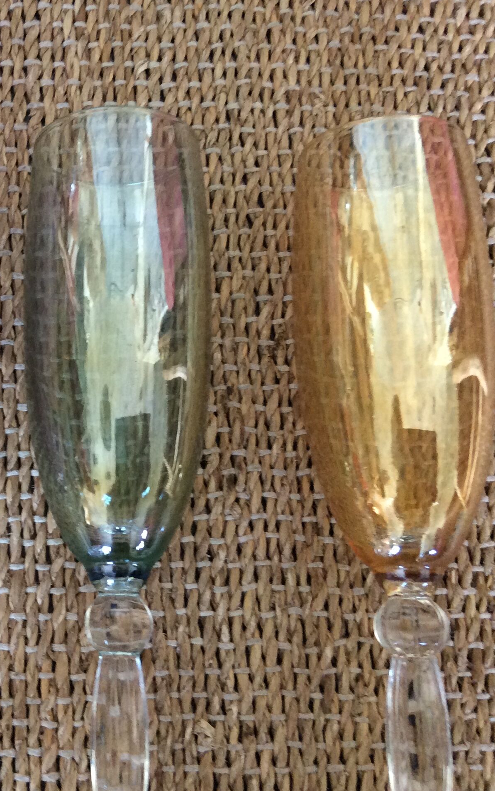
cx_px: 43
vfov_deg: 43.5
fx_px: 993
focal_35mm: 46
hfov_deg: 27.0
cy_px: 397
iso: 125
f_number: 2.4
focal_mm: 3.3
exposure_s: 1/25
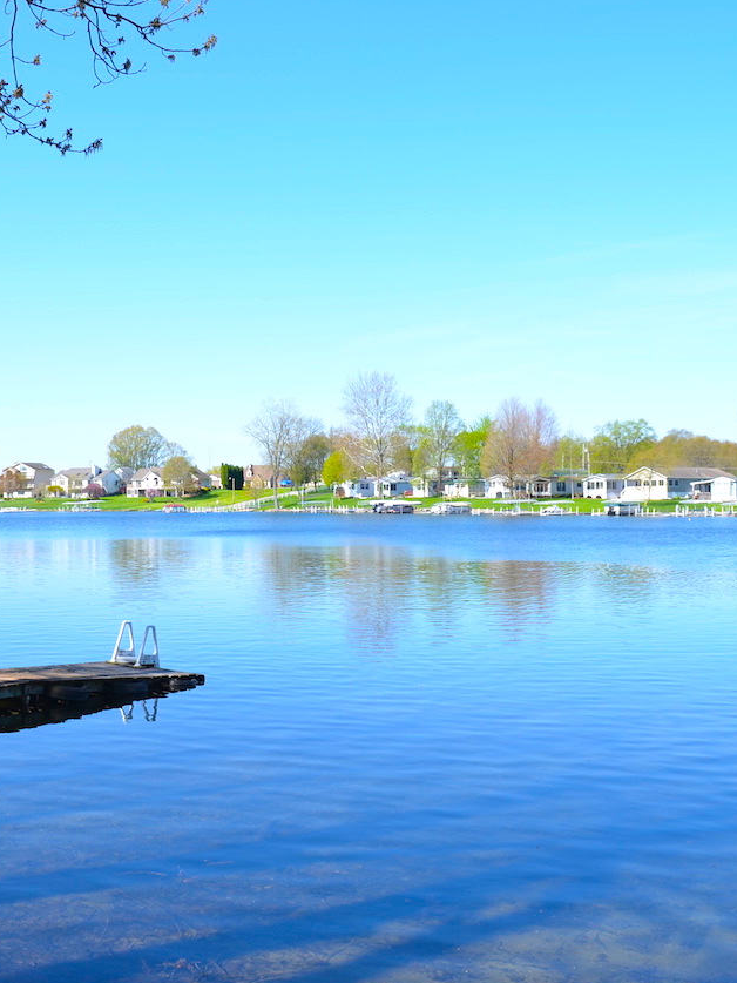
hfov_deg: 32.2
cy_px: 493
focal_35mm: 44
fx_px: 1249
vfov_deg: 42.9
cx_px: 180
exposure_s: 1/200
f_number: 8
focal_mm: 20
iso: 100
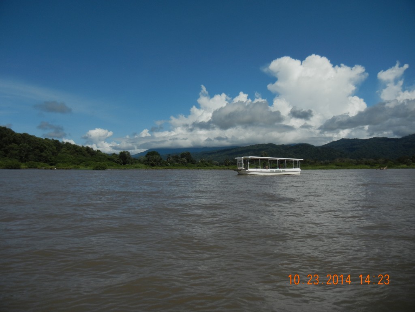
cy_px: 156
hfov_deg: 60.0
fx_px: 360
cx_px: 208
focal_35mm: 30
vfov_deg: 46.8
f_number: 7
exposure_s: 1/1222
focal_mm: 5.4
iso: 160
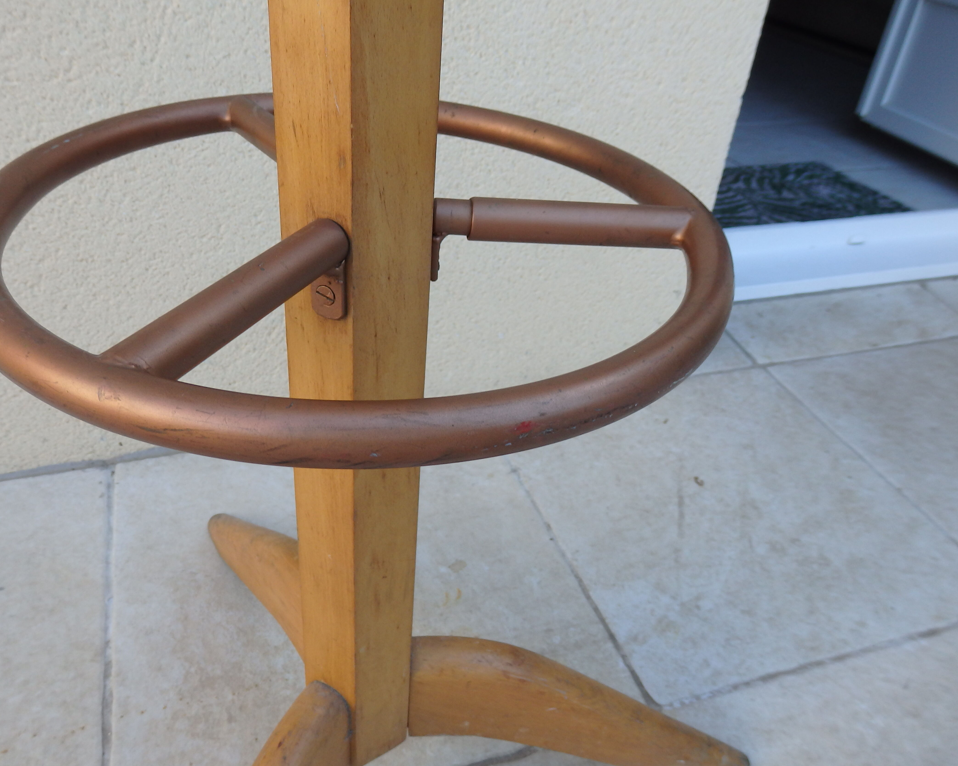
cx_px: 445
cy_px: 386
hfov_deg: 64.0
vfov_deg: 53.2
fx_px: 766
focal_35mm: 27
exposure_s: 1/160
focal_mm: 4.5
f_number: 3
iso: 125
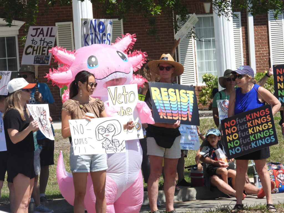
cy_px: 106
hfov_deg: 8.4
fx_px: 1928
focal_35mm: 235
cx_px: 142
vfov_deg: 6.3
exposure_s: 1/640
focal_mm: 42.2
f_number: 4.5
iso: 100
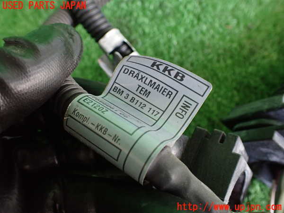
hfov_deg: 60.0
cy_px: 106
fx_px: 246
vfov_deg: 46.8
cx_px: 142
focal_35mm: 30
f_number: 2.3
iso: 800
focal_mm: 5.4
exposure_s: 1/100
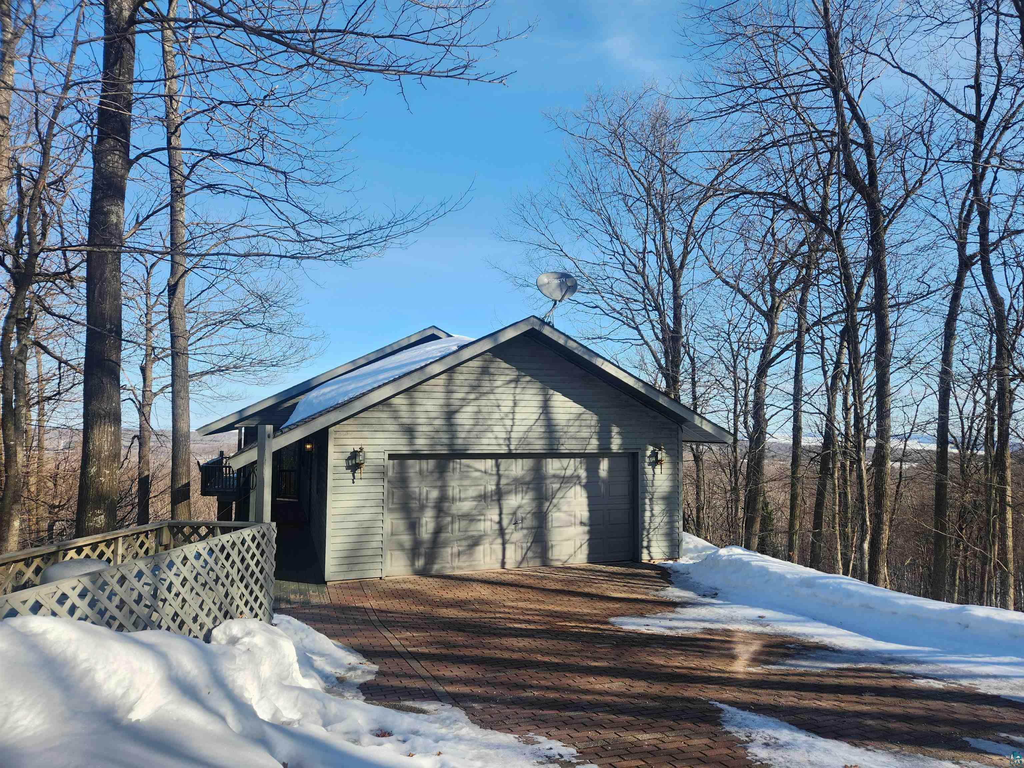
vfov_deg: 58.9
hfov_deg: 73.9
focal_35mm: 23
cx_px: 512
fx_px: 680
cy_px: 384
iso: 20
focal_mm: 5.4
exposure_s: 1/892
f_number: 1.8
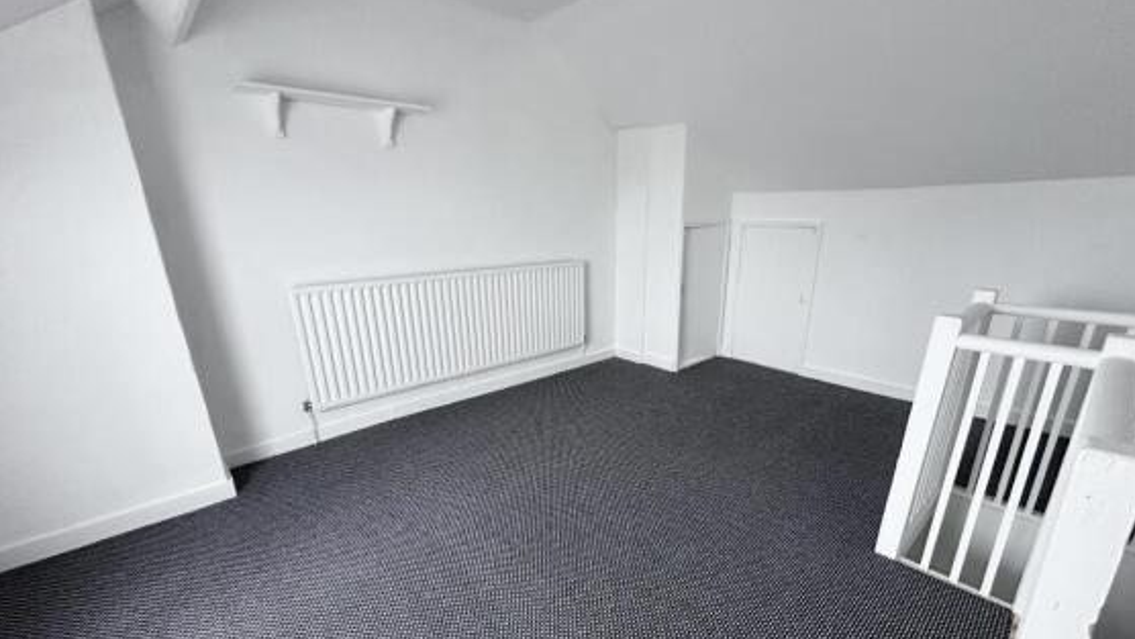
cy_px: 371
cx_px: 593
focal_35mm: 16
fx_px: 482
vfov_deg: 66.7
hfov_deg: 99.3
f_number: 2.2
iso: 400
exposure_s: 1/60
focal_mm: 2.22
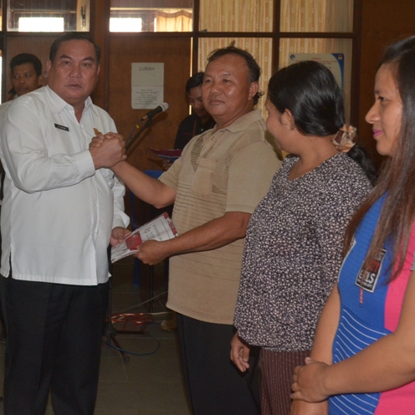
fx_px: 855
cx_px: 0
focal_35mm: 63
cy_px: 155
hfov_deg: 25.9
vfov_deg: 27.2
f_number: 7.1
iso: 1000
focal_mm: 24
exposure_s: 1/60
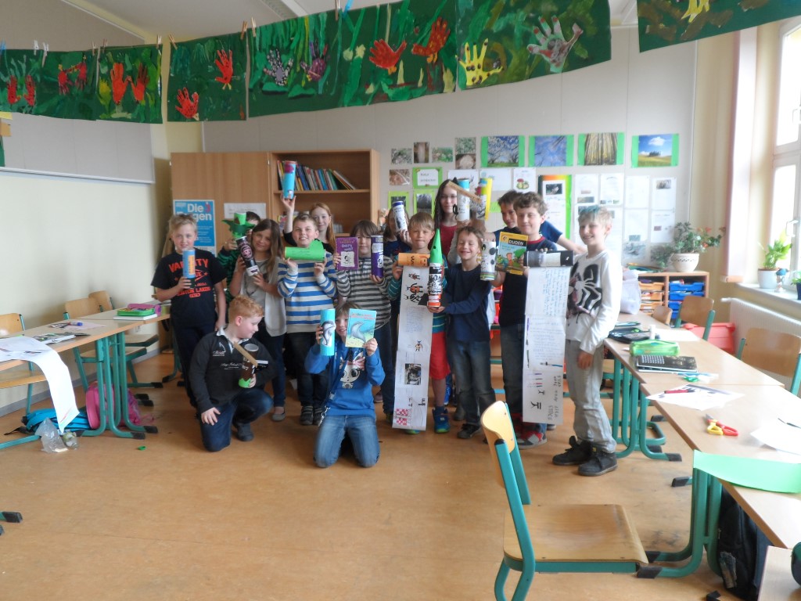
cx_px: 400
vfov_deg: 49.7
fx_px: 648
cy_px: 300
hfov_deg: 63.4
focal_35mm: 28
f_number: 3.1
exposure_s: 1/30
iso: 120
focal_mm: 4.9
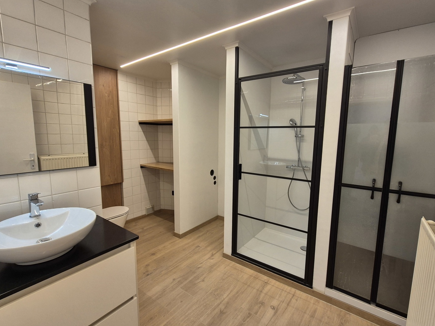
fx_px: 188
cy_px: 160
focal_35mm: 15
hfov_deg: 98.2
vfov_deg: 81.7
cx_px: 223
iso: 80
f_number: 2.2
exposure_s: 1/50
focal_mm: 2.2
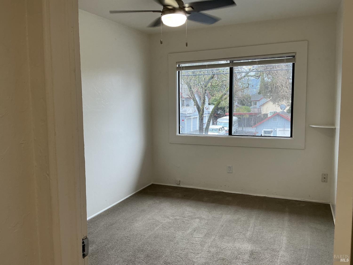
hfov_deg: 61.7
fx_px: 296
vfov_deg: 48.2
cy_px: 132
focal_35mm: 29
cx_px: 176
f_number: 1.8
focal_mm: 3
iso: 40
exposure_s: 1/60
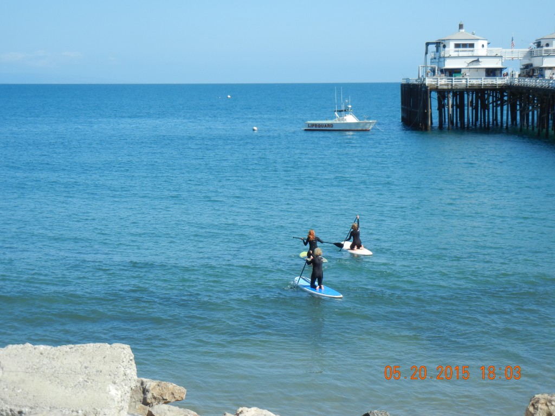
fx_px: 1235
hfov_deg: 25.3
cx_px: 278
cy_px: 208
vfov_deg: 19.1
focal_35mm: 77
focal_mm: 13.9
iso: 160
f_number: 4.3
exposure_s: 1/822
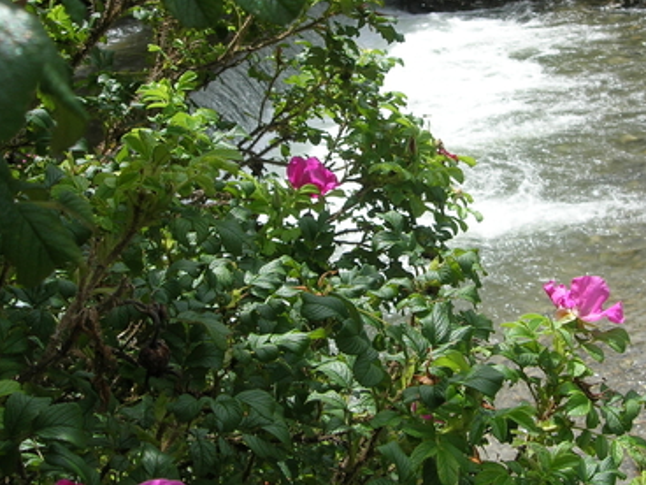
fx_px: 1157
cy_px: 158
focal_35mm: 62
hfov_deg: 31.1
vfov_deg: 23.5
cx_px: 395
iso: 64
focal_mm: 7.8
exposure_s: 1/585
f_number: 4.8
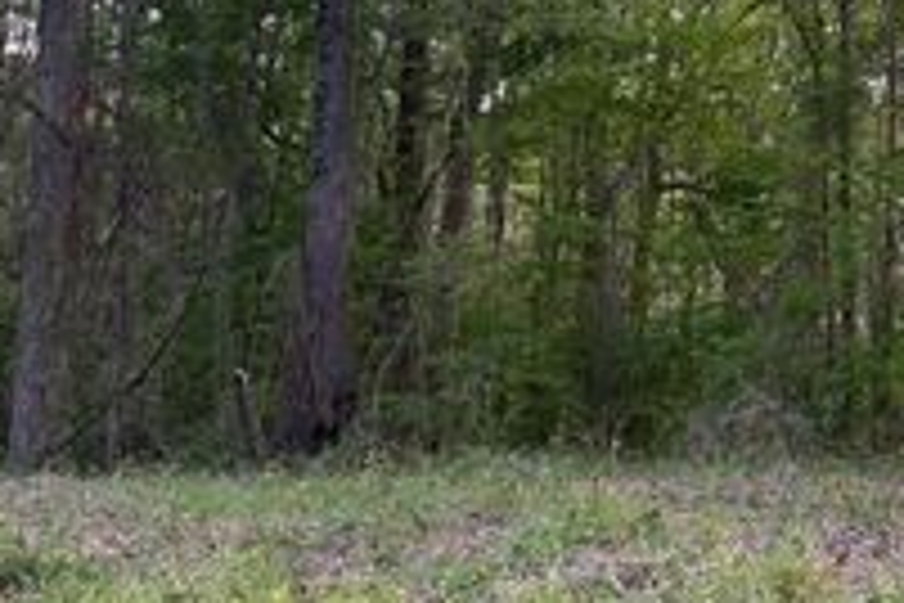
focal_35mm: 62
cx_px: 1093
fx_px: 1557
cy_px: 25
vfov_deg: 21.3
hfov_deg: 28.2
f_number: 1.78
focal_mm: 6.76
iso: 125
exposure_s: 1/243
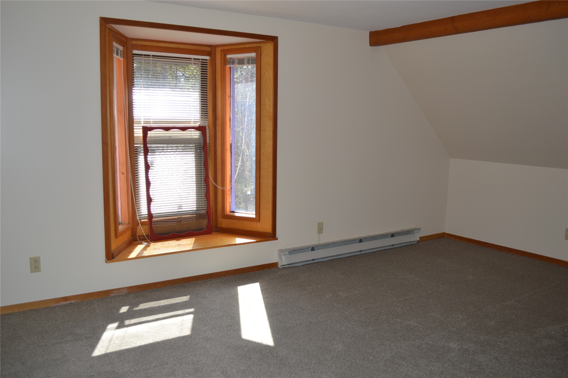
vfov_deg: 43.5
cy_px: 189
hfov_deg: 62.0
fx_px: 473
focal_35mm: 30
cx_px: 284
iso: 110
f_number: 4
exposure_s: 1/125
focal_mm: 20
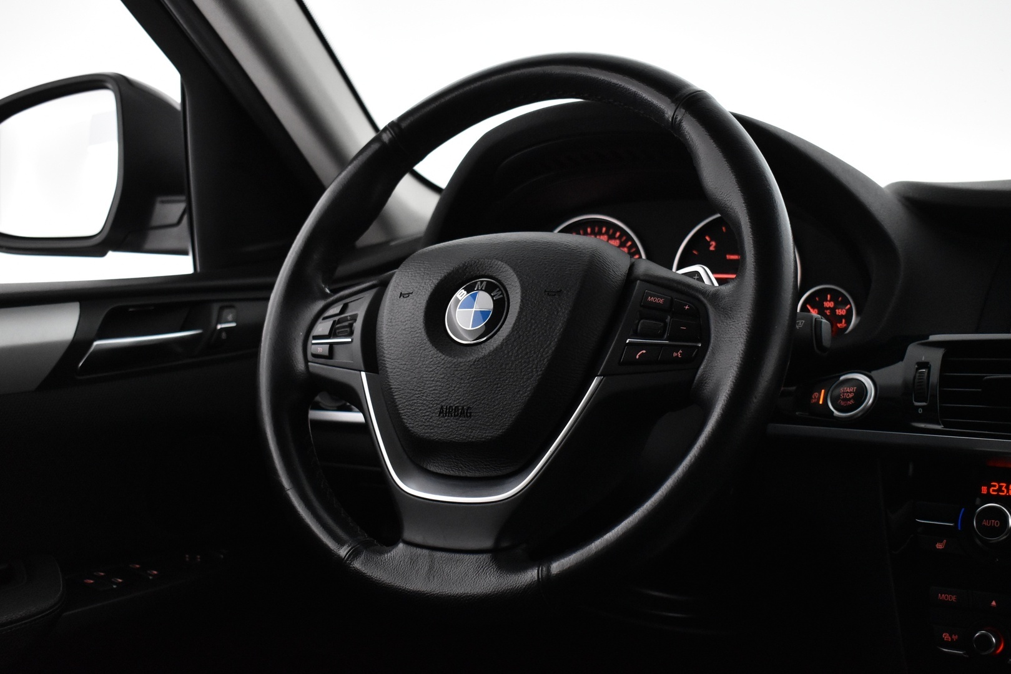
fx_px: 1306
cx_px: 506
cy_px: 337
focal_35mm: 46
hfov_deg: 42.3
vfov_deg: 29.0
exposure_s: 1/80
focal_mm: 31
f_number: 4.2
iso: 3200
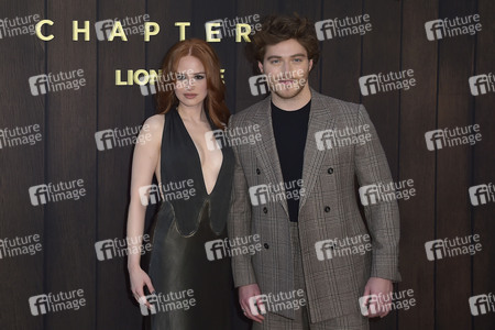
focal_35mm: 48
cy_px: 165
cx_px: 248
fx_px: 660
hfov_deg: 41.1
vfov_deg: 28.1
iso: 400
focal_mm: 48
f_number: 6.3
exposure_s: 1/250
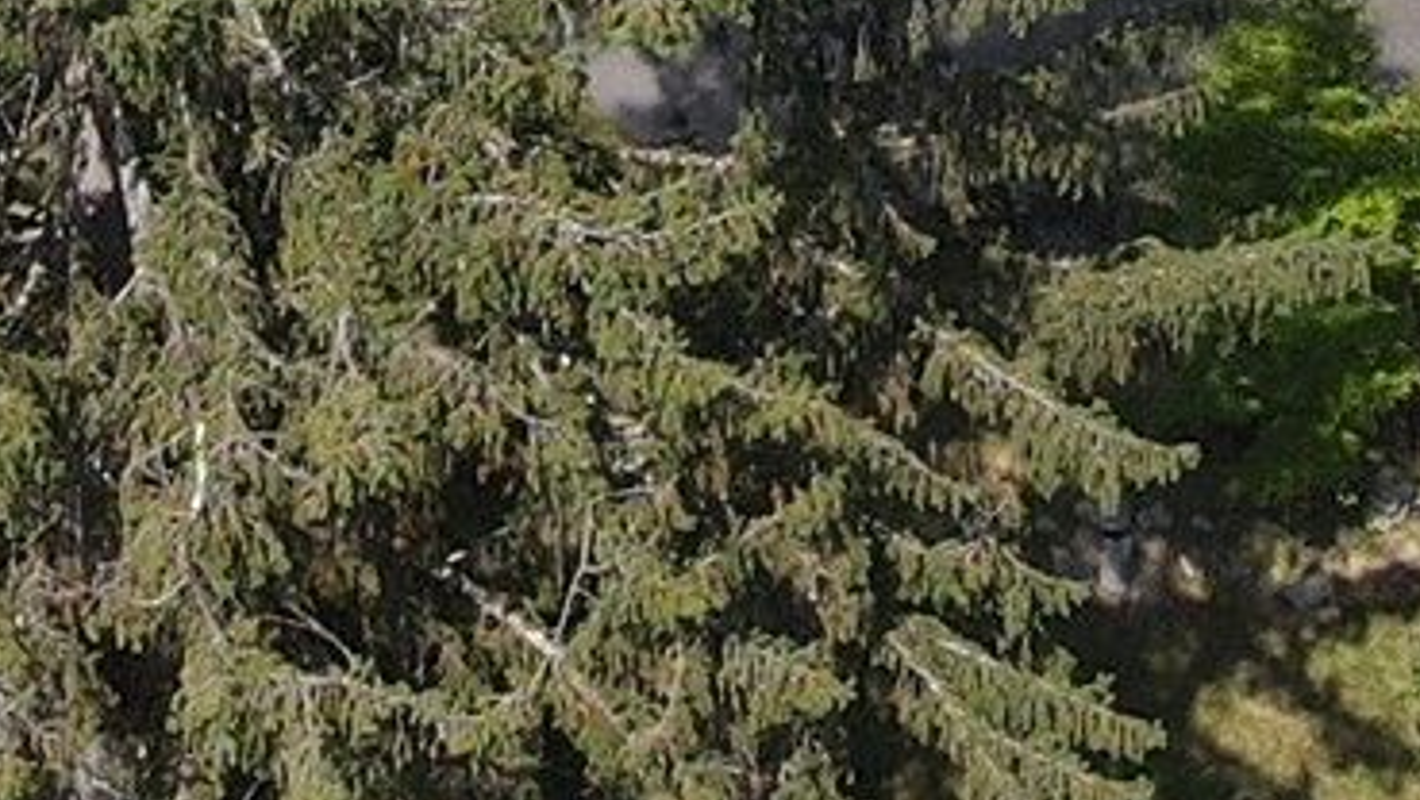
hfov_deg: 14.7
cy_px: -2019
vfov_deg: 7.0
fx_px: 5462
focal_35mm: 145
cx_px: 292
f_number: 2.8
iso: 100
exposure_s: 1/800
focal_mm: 4.5
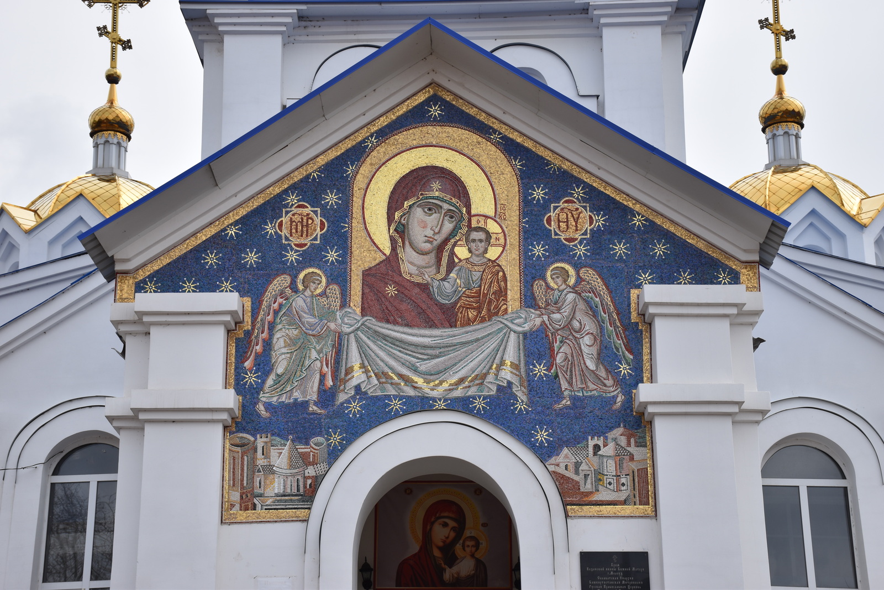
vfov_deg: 20.2
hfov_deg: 29.9
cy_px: 295
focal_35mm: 68
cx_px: 442
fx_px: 1658
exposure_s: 1/250
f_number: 8
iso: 100
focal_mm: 45
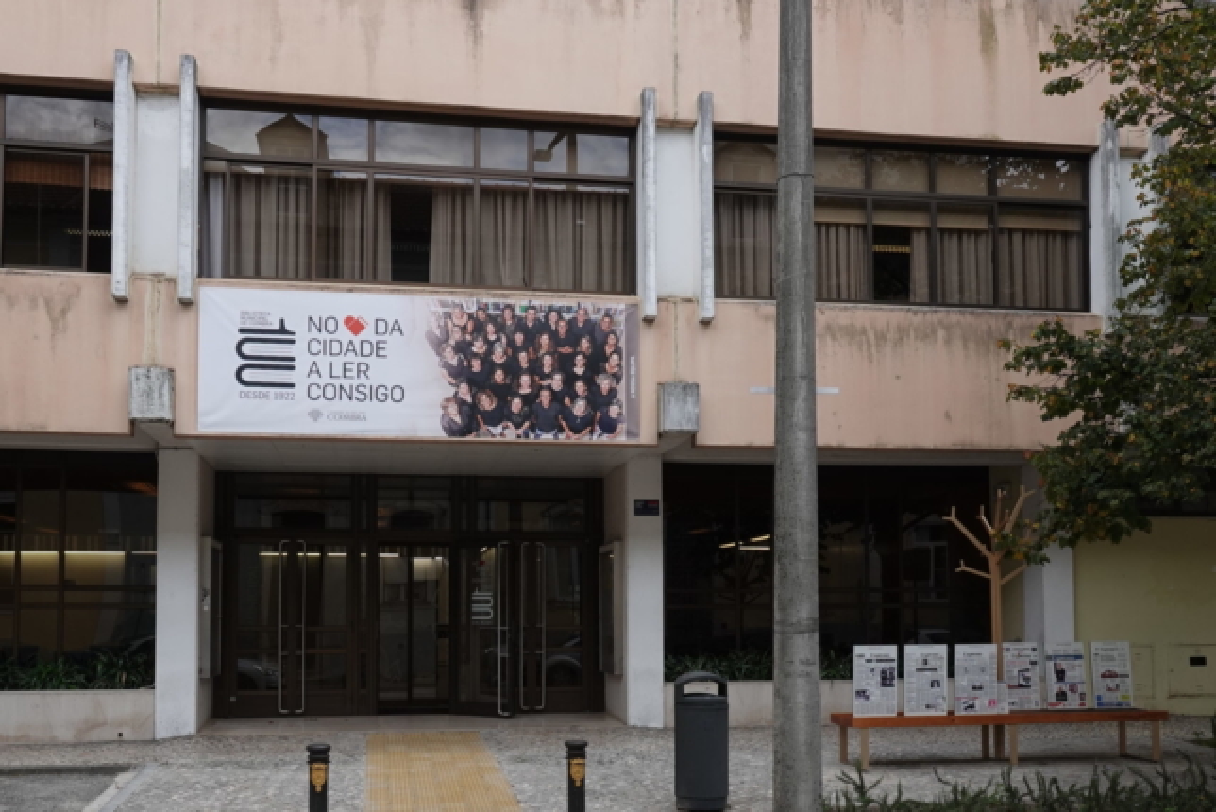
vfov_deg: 53.2
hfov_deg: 73.7
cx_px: 608
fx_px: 811
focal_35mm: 24
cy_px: 406
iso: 100
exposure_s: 1/250
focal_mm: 8.8
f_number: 3.5
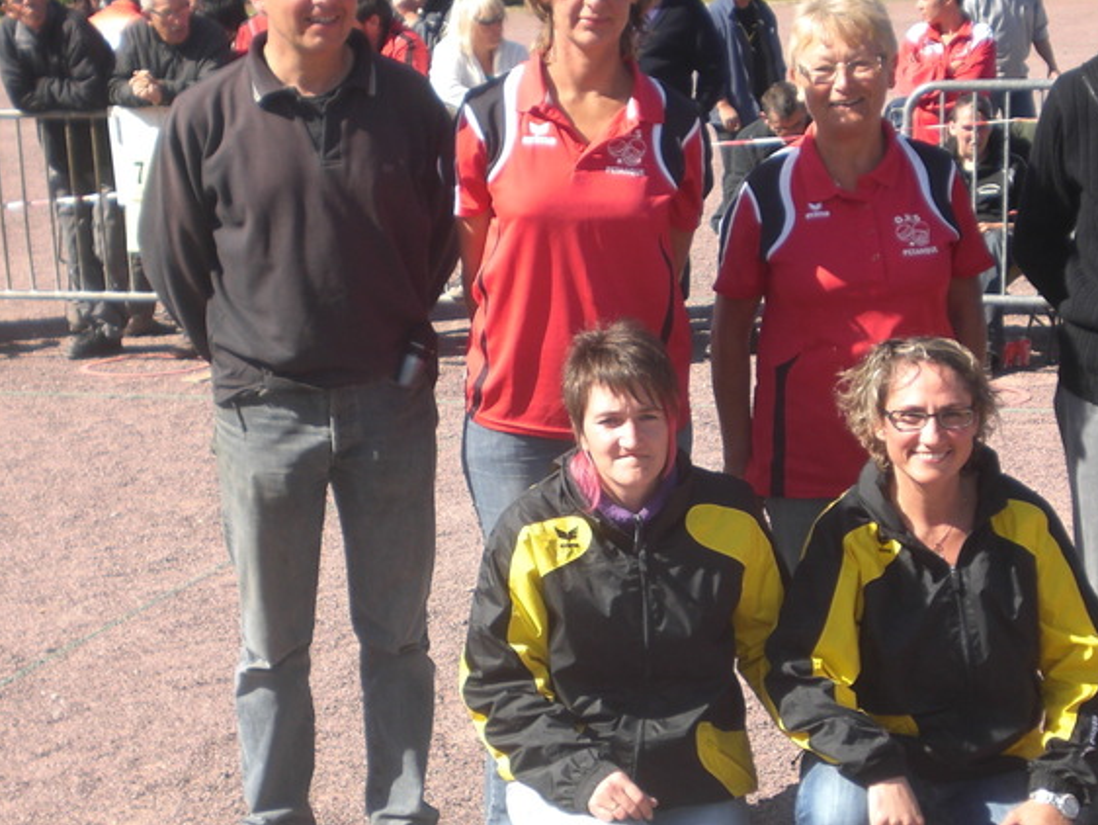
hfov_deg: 25.0
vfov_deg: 18.9
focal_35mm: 78
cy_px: 441
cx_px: 619
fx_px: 2475
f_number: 3.6
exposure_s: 1/250
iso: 50
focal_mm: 8.44
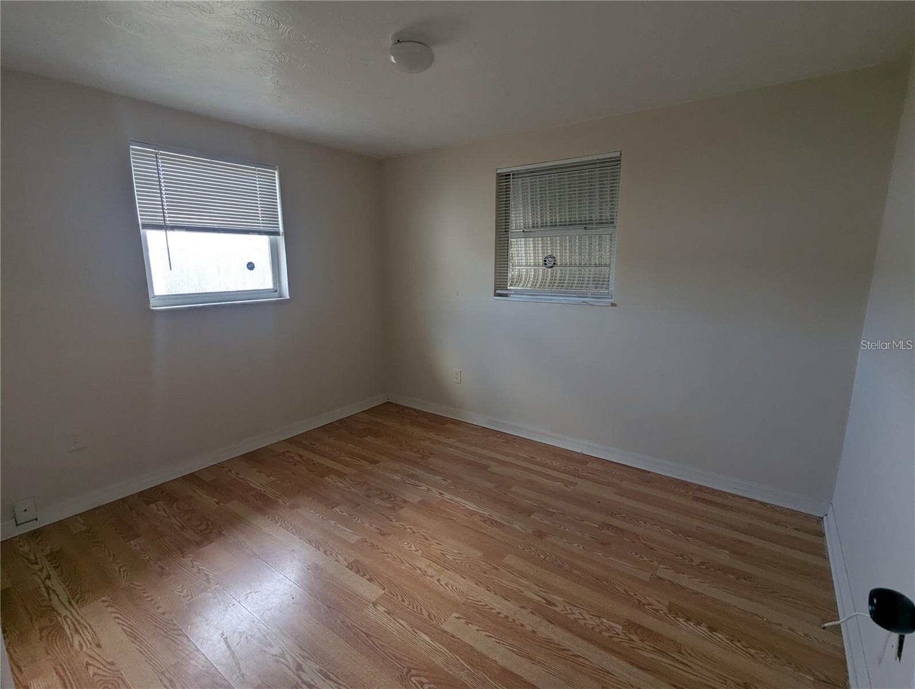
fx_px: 423
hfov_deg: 94.4
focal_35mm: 16
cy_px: 344
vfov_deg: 78.2
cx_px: 458
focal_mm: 2.35
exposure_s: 1/33.2
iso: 68
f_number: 2.2
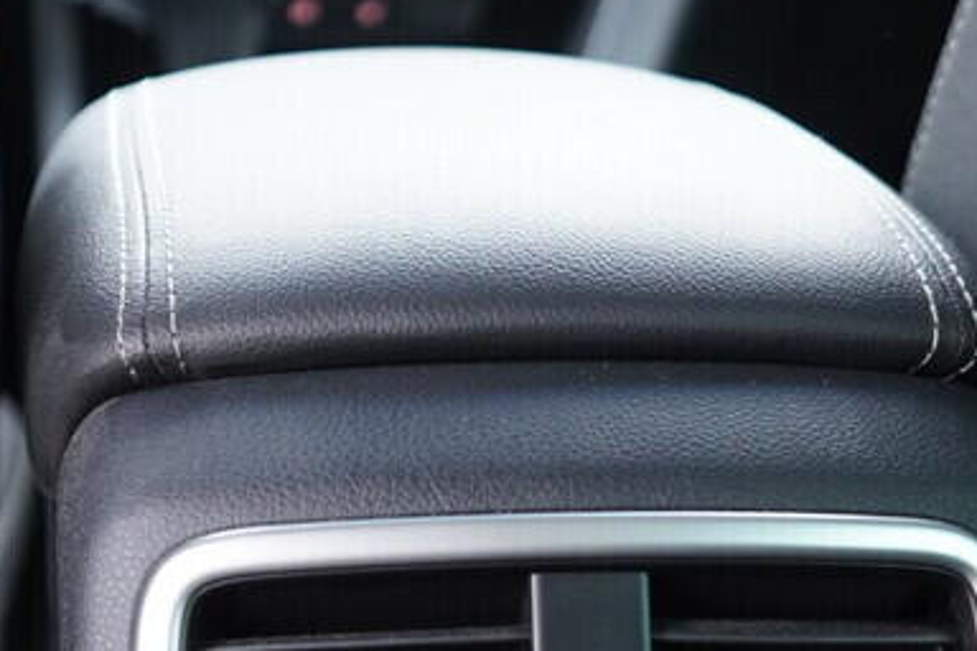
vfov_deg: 13.7
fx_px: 2605
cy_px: 856
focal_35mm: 96
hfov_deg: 21.2
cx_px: 430
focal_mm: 24
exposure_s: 1/40
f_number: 2.8
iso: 800
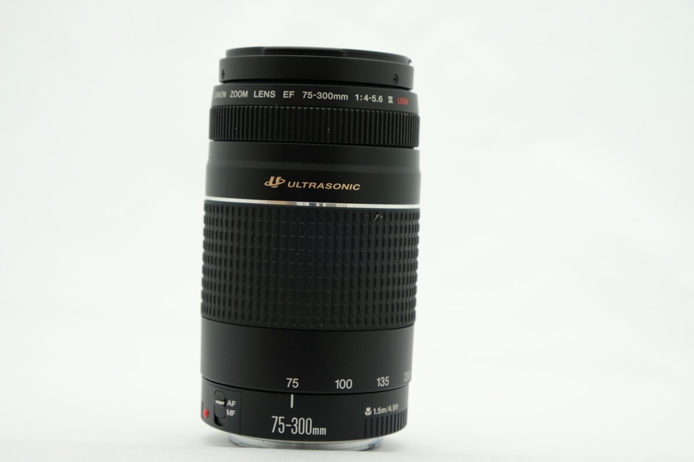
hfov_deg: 29.3
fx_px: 1329
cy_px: 231
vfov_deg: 19.7
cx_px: 347
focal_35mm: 69
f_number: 8
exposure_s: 1/125
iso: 200
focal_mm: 46.3
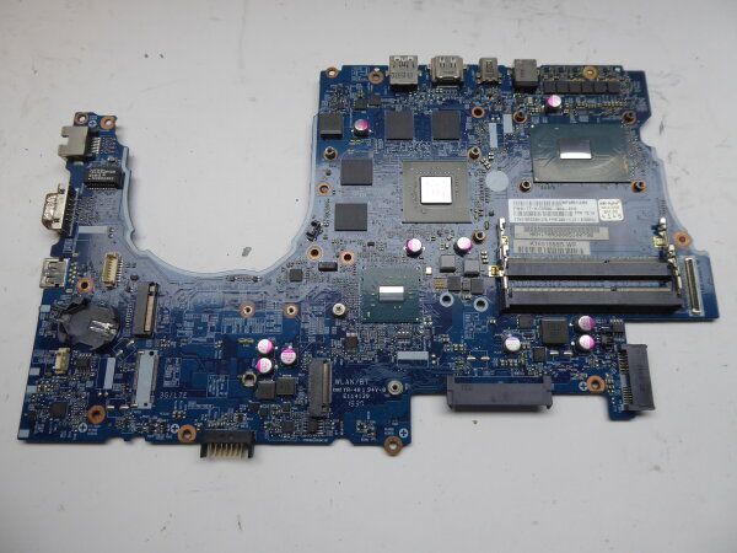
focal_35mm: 25
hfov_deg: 69.4
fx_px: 532
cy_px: 276
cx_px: 368
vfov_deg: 54.9
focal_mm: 4.3
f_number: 3.3
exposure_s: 1/80
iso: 80
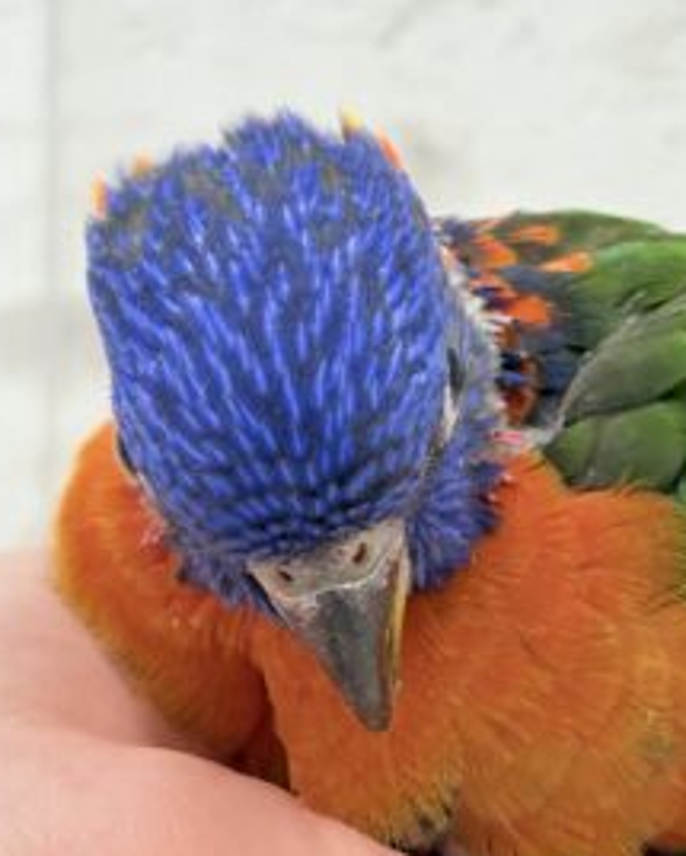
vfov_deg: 15.9
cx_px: 724
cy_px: 323
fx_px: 3066
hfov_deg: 12.6
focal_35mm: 121
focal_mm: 5.96
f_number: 1.6
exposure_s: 1/50
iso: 64
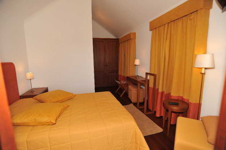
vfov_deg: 67.3
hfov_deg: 90.0
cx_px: 113
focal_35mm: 18
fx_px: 113
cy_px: 75
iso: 200
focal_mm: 18
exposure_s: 1/125
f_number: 5
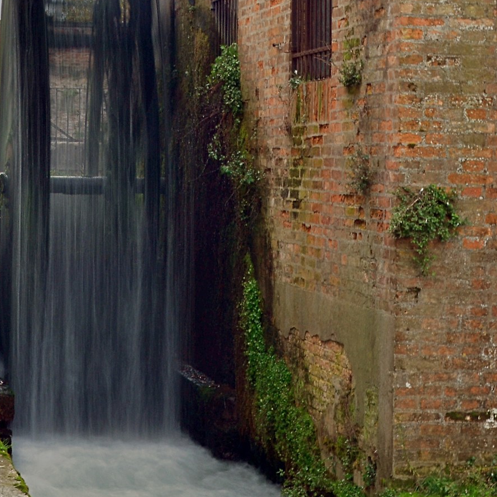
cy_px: 73
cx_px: 90
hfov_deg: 15.7
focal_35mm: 110
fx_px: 1787
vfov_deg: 15.7
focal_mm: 32
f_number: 29
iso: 100
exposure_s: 1
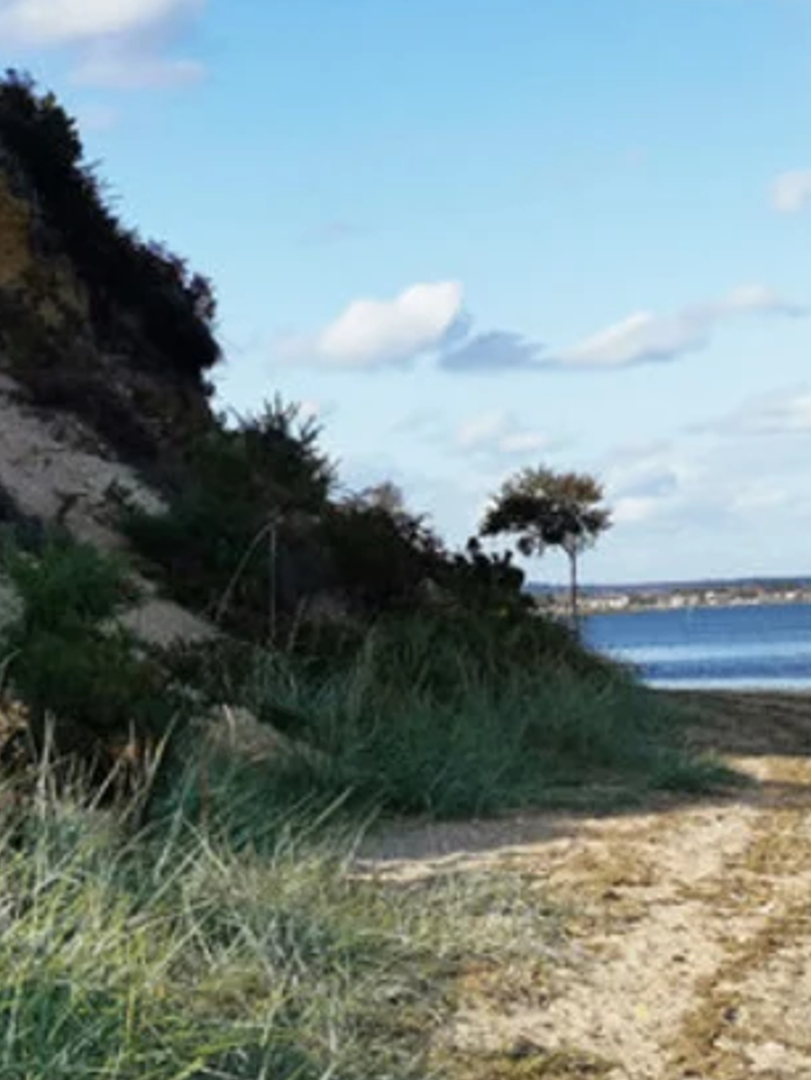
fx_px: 2966
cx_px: 320
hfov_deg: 15.6
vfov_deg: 20.6
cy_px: 378
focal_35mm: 95
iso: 50
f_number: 1.8
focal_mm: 5.58
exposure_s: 1/2342
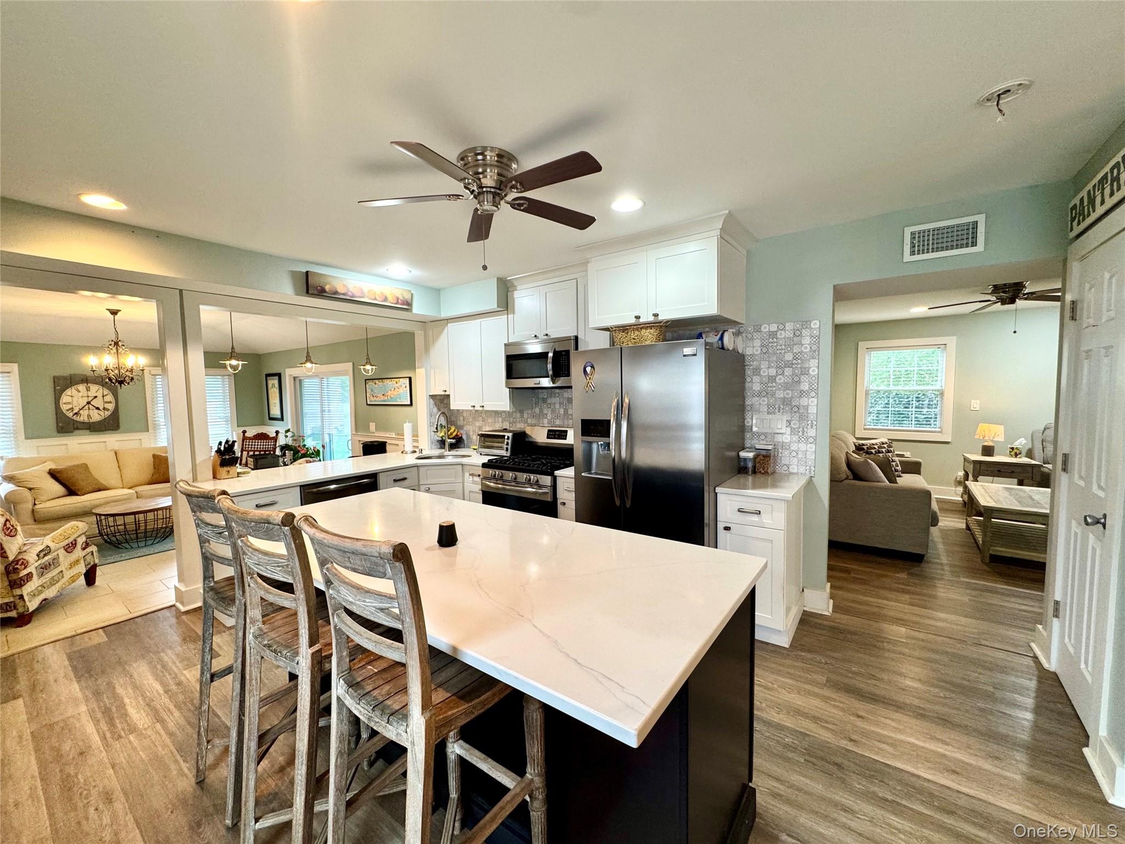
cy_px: 422
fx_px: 455
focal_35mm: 14
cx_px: 562
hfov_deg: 102.1
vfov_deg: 85.7
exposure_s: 1/60
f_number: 2.2
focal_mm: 2.22
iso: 160
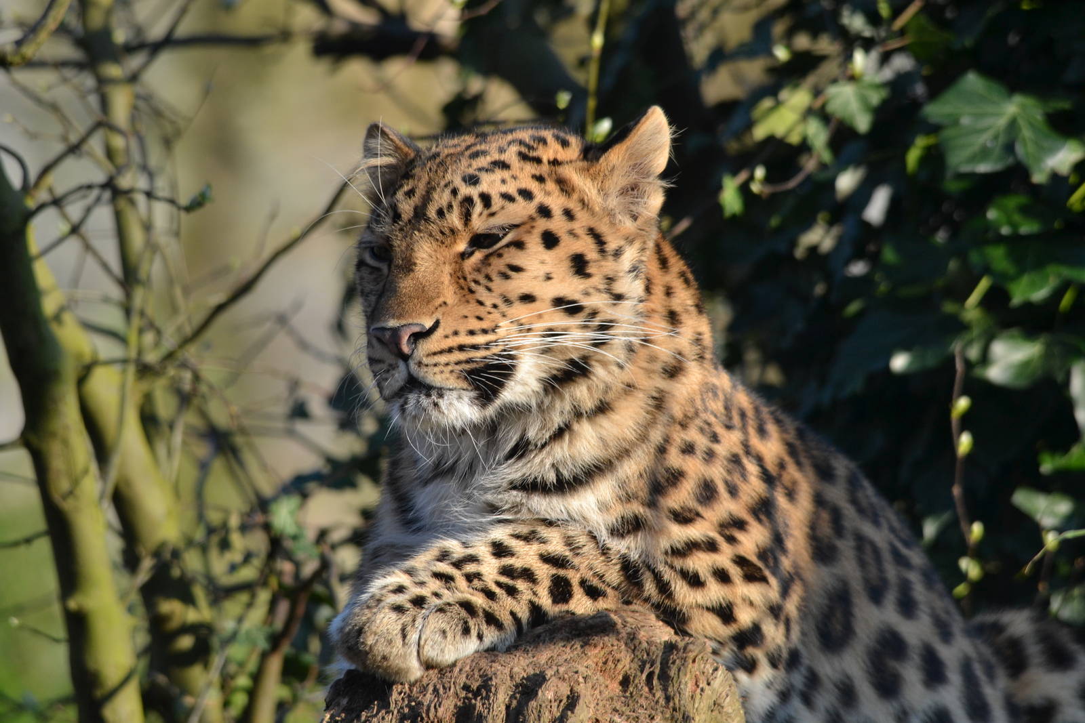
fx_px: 13111
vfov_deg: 3.2
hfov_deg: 4.7
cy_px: 362
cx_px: 542
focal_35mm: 435
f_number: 6
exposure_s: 1/500
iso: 500
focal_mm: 290
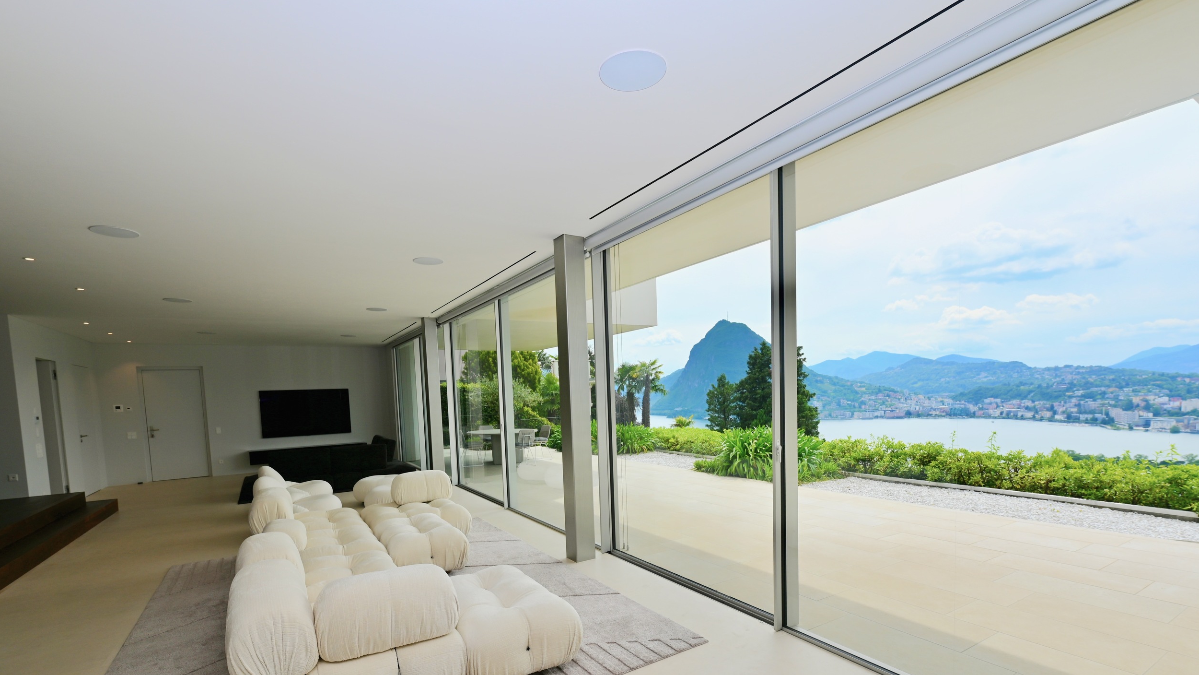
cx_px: 589
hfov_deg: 103.0
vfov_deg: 70.3
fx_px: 477
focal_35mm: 15
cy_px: 375
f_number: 7.1
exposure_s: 1/200
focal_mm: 14
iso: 100
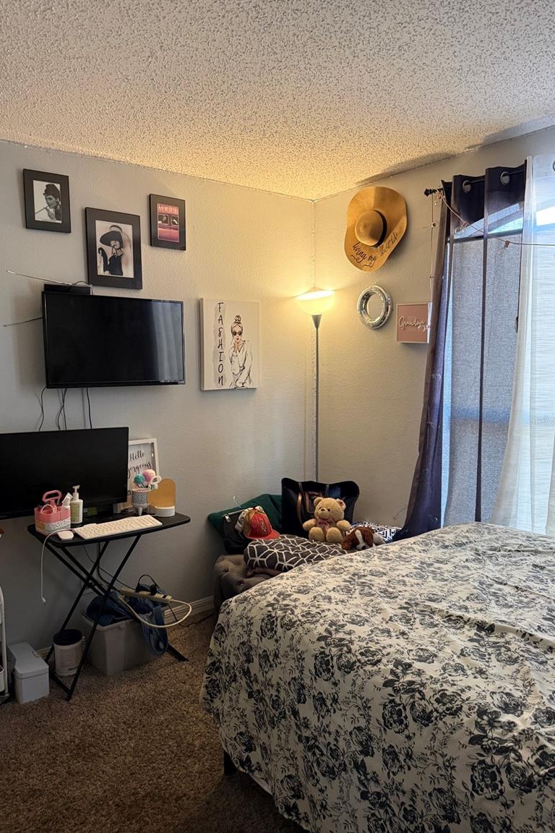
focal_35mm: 26
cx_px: 255
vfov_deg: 69.4
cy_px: 420
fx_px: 601
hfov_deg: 49.5
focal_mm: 6.76
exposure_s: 1/60
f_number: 1.78
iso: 500
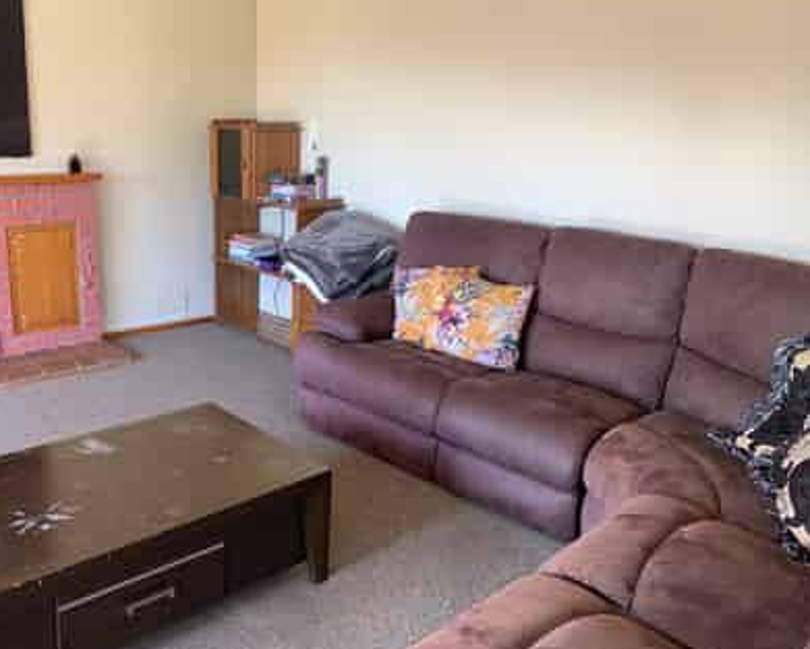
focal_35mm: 32
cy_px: 316
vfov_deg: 45.8
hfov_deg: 55.0
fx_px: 767
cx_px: 303
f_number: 1.8
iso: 100
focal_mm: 4.25
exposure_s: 1/68
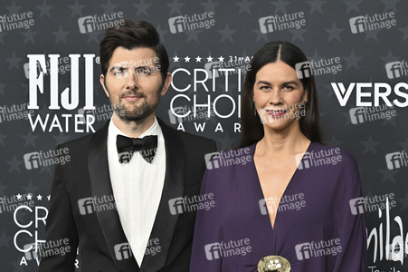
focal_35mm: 64
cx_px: 204
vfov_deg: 21.2
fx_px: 725
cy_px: 136
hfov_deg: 31.4
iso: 1250
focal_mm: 64
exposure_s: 1/320
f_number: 5.6
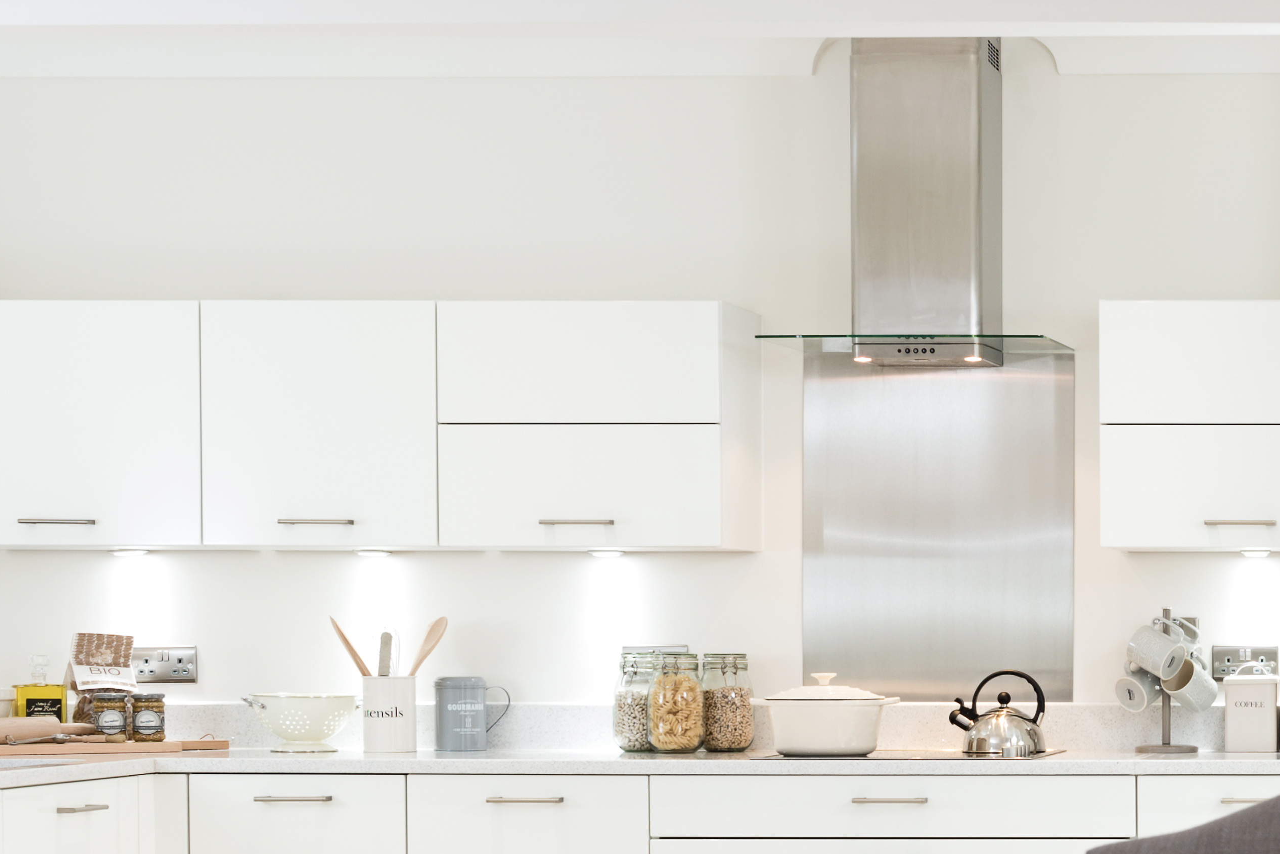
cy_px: 682
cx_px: 1307
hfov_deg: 22.9
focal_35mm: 85
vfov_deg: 16.0
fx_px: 3023
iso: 125
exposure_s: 1/4
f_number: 10
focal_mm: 36
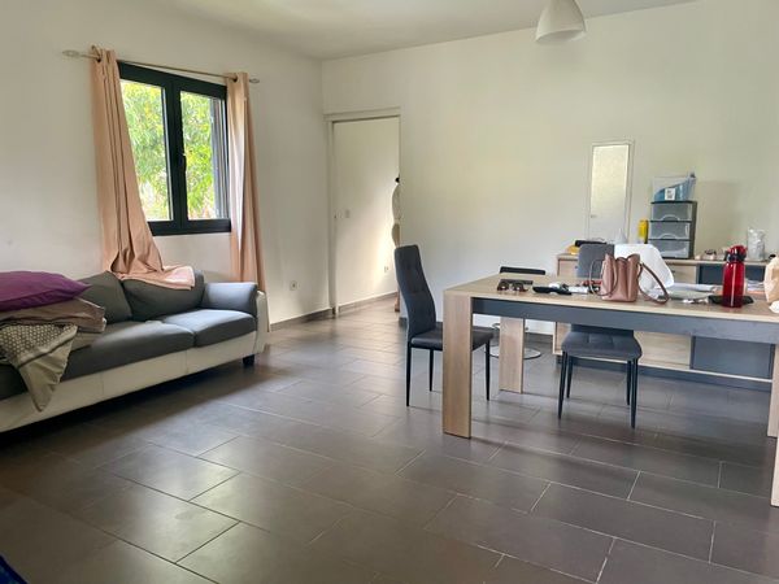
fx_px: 585
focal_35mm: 26
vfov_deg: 53.1
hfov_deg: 67.3
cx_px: 390
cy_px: 292
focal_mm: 4.2
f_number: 1.6
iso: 160
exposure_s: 1/60
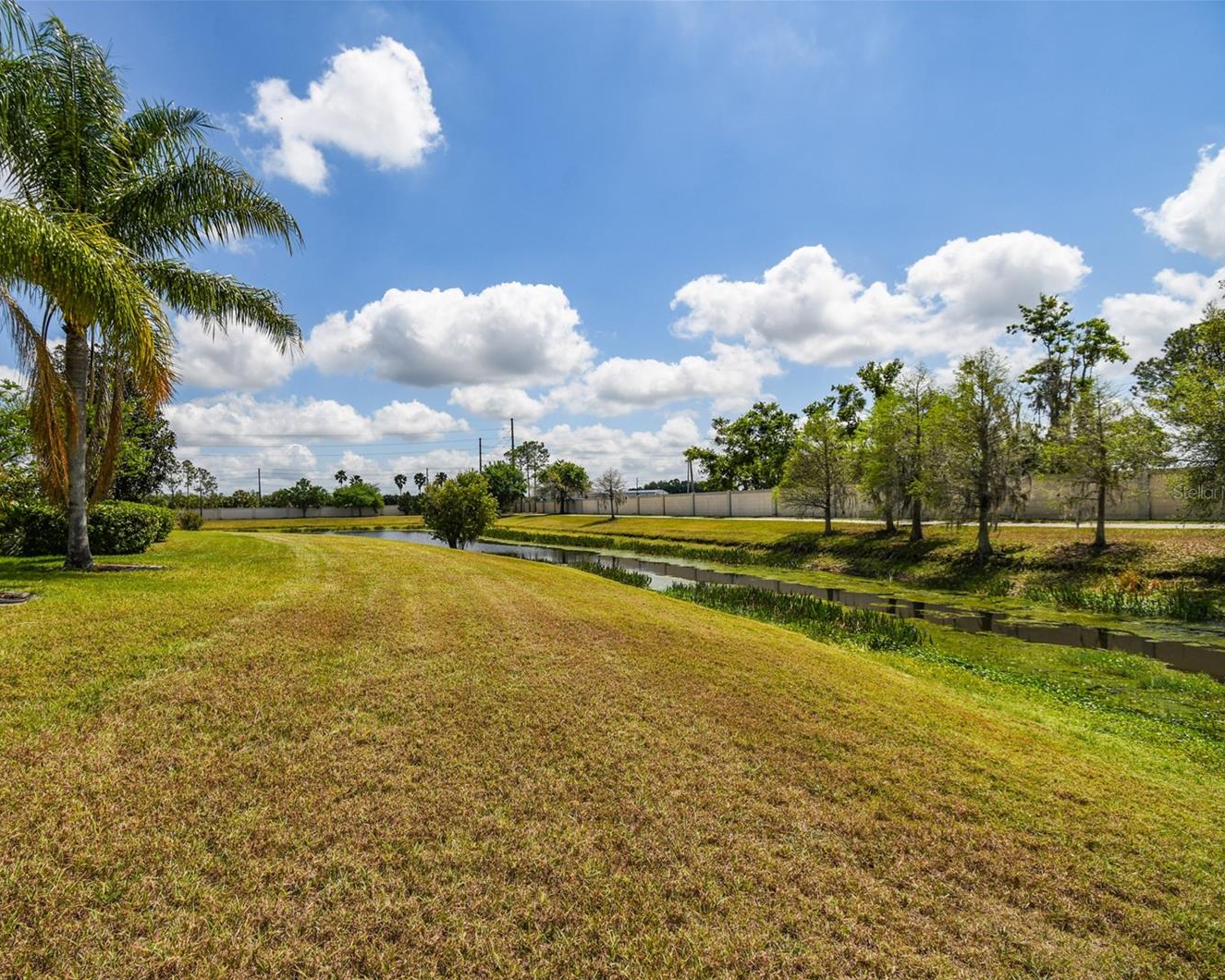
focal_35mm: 17
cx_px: 516
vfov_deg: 77.0
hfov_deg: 88.9
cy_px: 492
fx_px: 616
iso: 100
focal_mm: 10
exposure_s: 1/640
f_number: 7.1
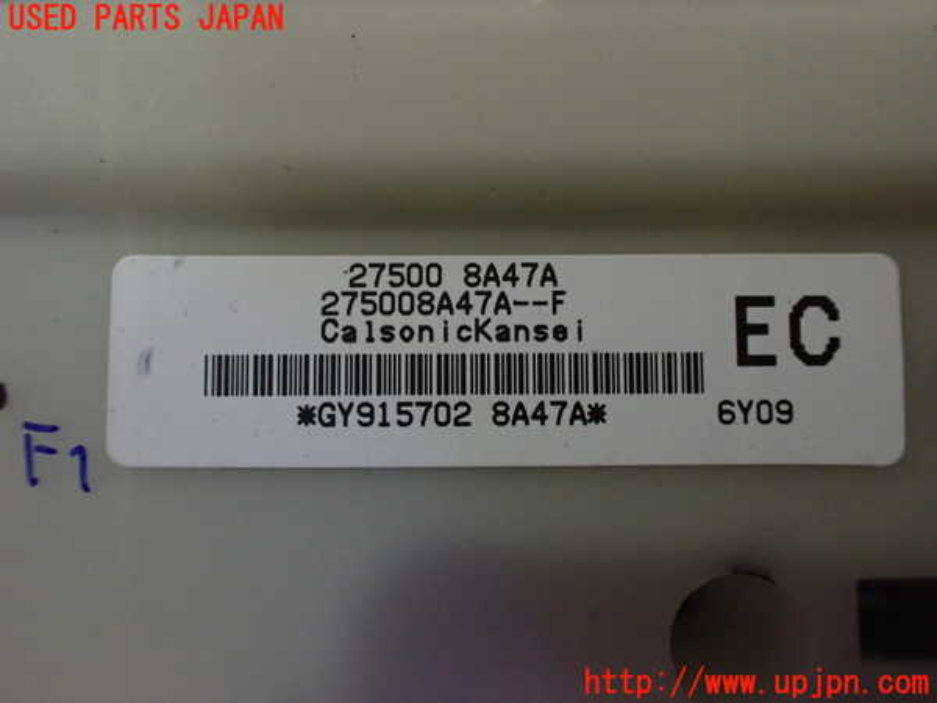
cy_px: 352
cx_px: 468
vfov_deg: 46.8
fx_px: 812
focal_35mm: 30
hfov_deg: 60.0
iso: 800
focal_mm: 5.4
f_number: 2.3
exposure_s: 1/125
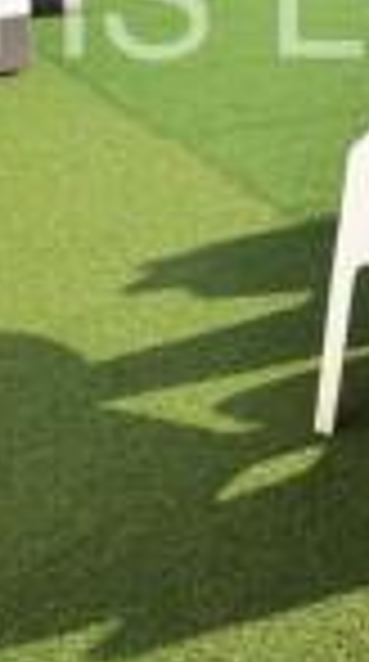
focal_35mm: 51
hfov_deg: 21.7
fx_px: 893
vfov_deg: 36.3
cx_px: 441
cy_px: -11
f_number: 4.5
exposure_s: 1/4000
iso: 1000
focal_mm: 10
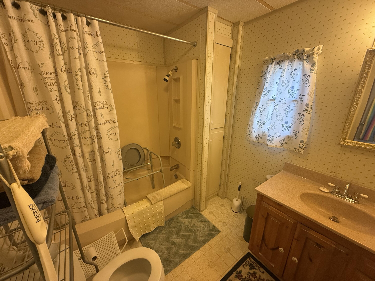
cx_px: 188
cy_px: 140
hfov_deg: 102.1
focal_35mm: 14
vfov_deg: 85.7
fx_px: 152
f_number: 2.2
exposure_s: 1/60
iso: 250
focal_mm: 2.22
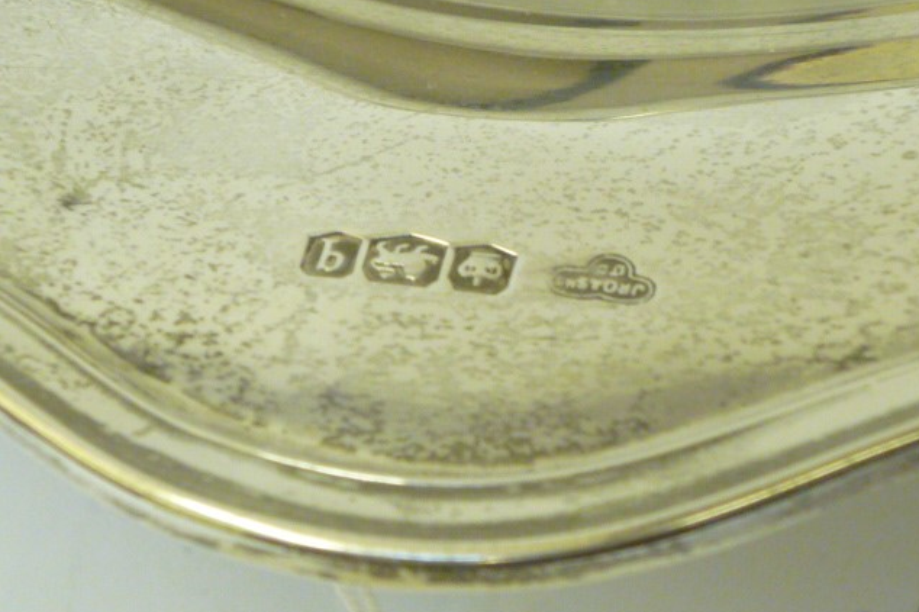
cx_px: 462
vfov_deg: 11.0
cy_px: 297
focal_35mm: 125
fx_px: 3189
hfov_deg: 16.4
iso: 400
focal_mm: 10.9
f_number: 5.2
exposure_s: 1/30
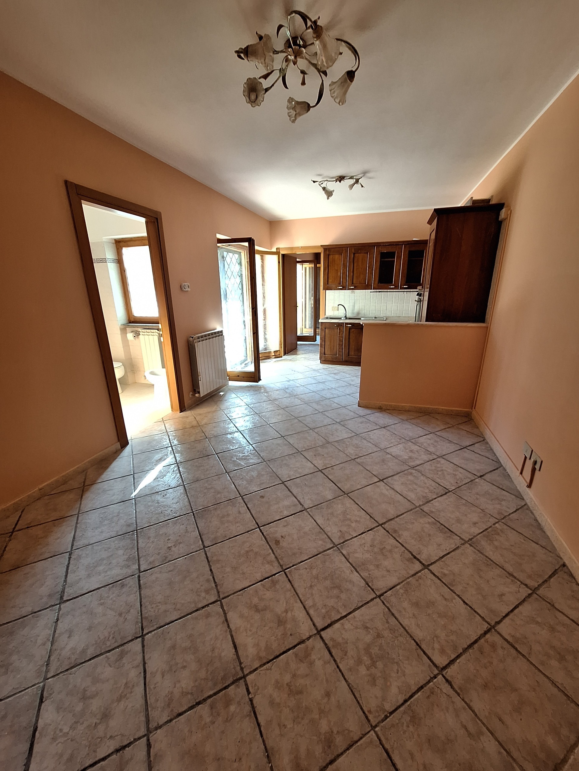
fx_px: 290
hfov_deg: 89.9
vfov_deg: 106.2
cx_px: 290
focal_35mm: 13
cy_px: 386
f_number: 2.2
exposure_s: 1/50
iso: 125
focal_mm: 1.74
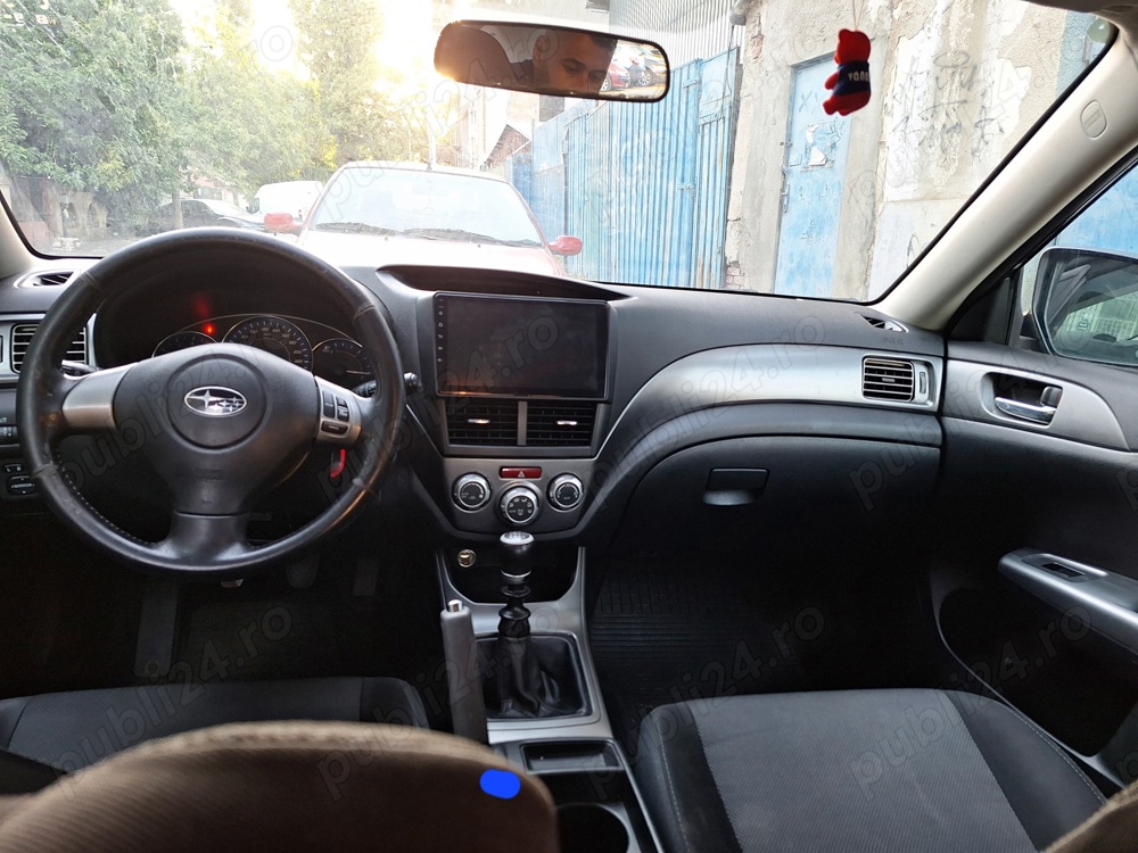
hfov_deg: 73.9
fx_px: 756
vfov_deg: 58.9
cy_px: 426
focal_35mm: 23
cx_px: 569
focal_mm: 5.54
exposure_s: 1/40
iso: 64
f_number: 1.8
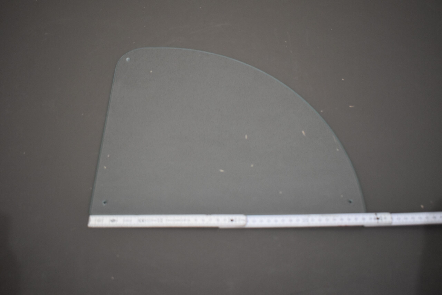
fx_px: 424
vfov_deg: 38.4
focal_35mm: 34
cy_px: 148
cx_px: 221
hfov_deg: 55.1
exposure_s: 1/250
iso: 800
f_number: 3.8
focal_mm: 23
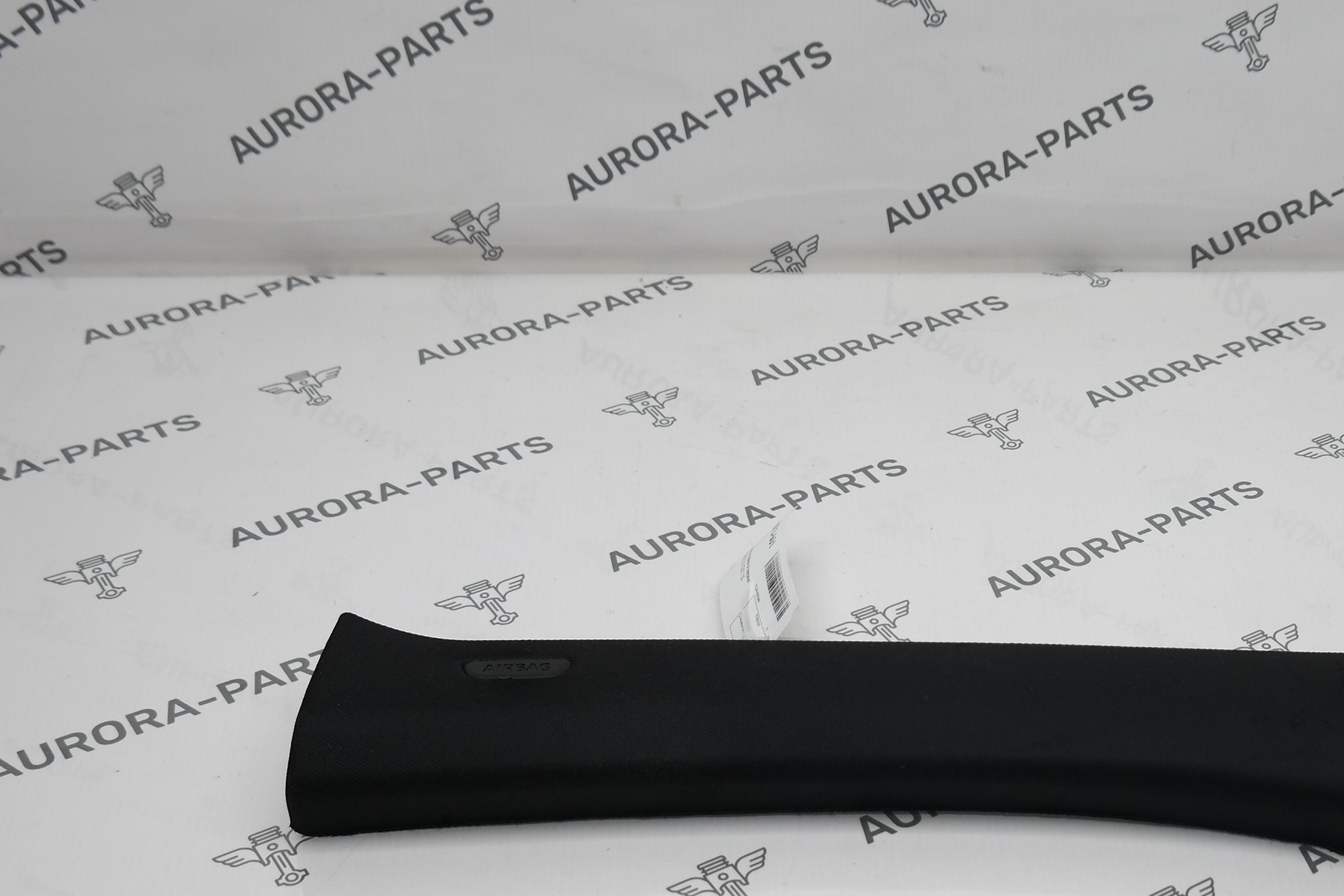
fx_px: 2091
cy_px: 607
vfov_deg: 24.1
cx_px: 939
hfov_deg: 35.2
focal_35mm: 56
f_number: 3.5
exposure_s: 1/80
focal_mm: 20
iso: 100
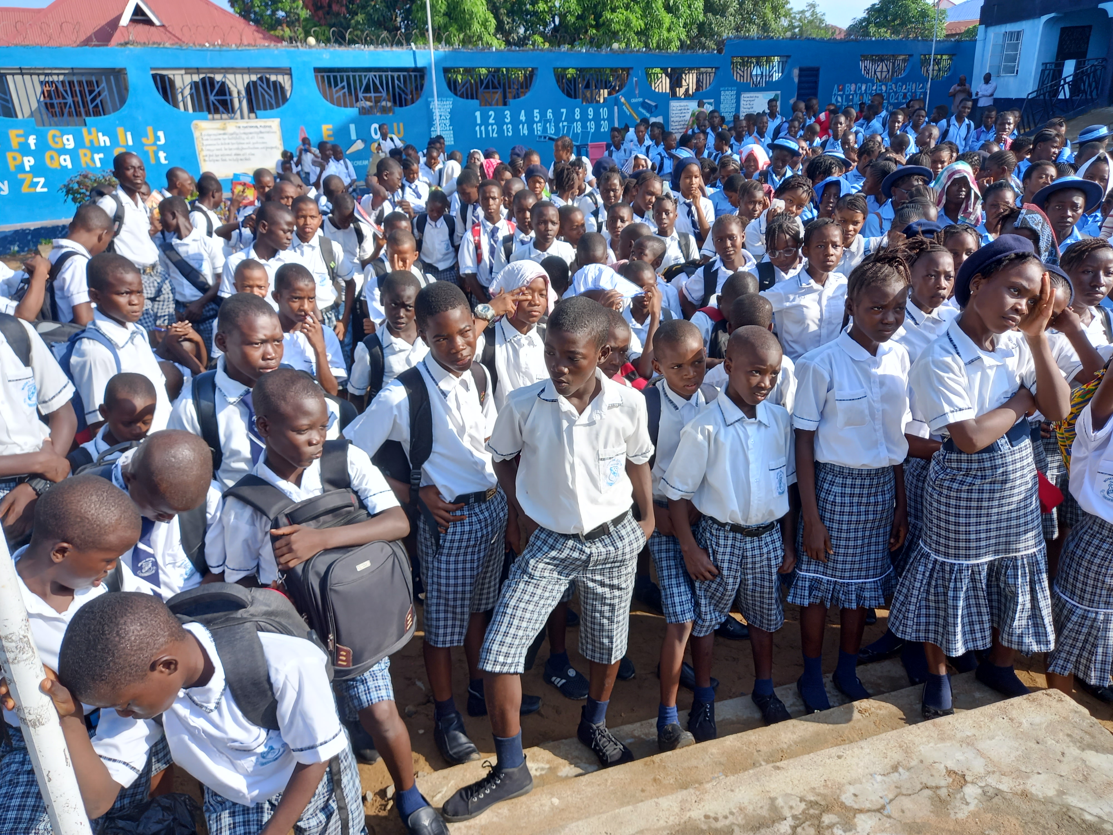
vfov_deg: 54.9
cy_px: 418
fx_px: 804
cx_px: 556
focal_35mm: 25
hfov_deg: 69.4
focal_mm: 4.6
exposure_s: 1/222
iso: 25
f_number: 2
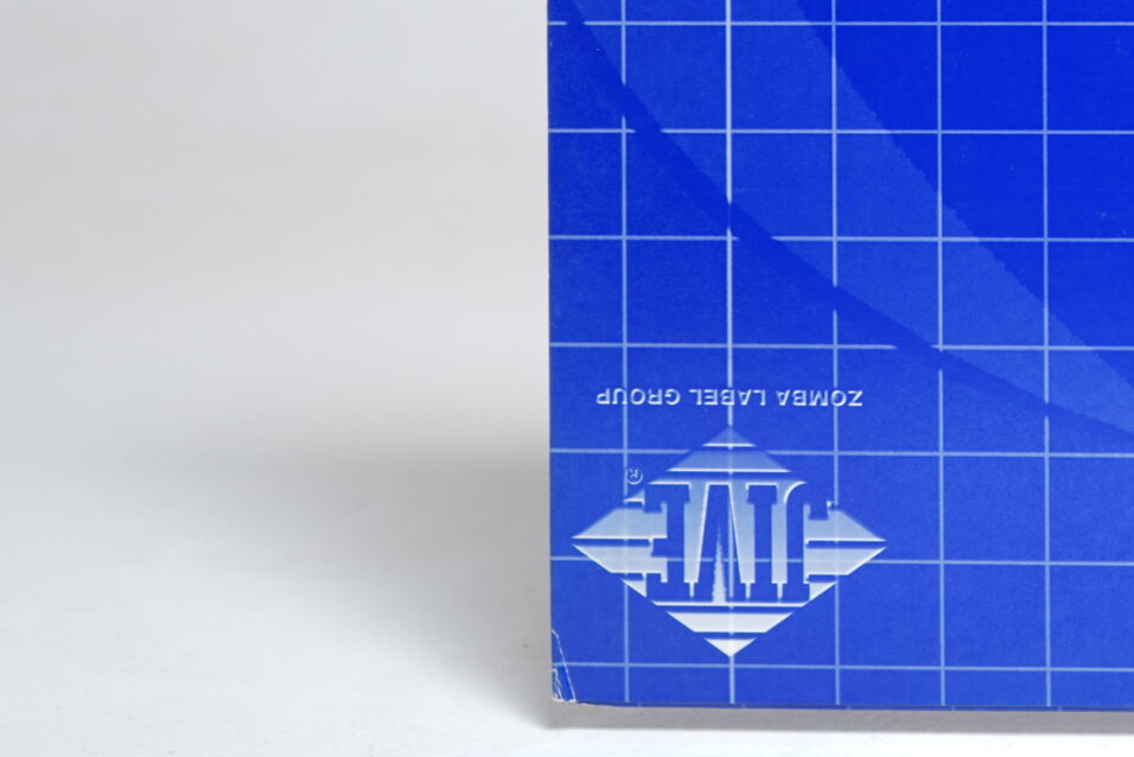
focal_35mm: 83
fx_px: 2615
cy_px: -164
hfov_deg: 22.2
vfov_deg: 15.8
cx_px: 1423
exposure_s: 1/3
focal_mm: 31
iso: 64
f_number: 5
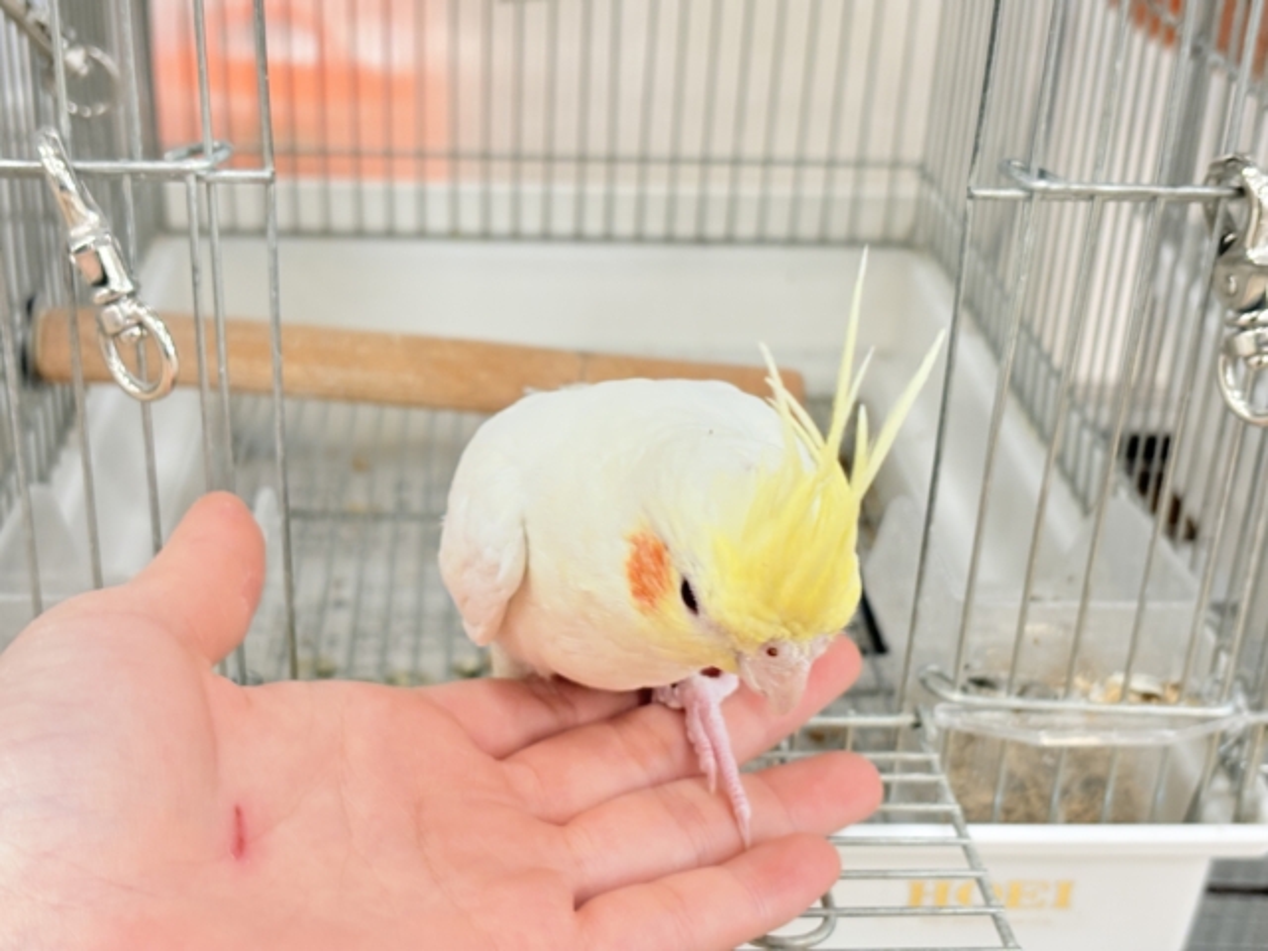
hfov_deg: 36.8
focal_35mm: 52
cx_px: 634
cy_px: 476
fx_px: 1905
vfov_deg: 28.0
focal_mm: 5.96
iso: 80
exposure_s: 1/50
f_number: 1.6
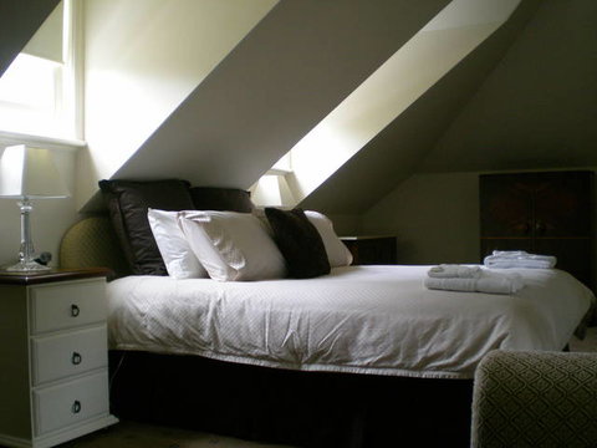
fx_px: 655
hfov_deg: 49.0
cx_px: 298
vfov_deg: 37.7
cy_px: 224
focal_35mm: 38
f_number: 3.1
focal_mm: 6.3
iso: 200
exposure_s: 1/19.8
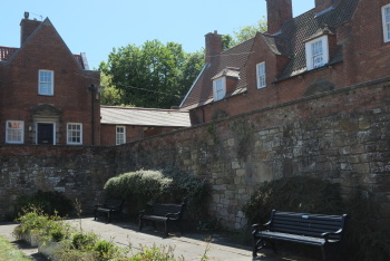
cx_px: 177
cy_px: 131
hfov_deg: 48.4
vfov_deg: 33.5
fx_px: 434
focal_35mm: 40
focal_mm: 23
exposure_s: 1/350
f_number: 10
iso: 800
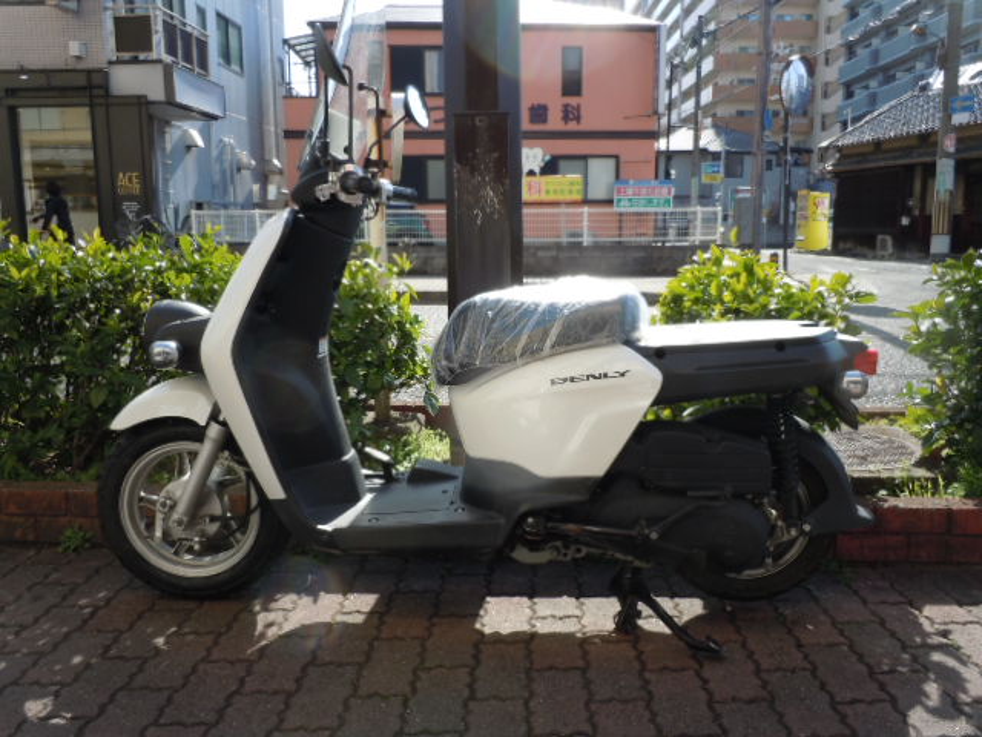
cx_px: 491
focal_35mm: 28
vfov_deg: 49.7
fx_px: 794
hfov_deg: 63.4
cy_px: 368
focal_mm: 5
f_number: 3.7
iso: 100
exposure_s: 1/320
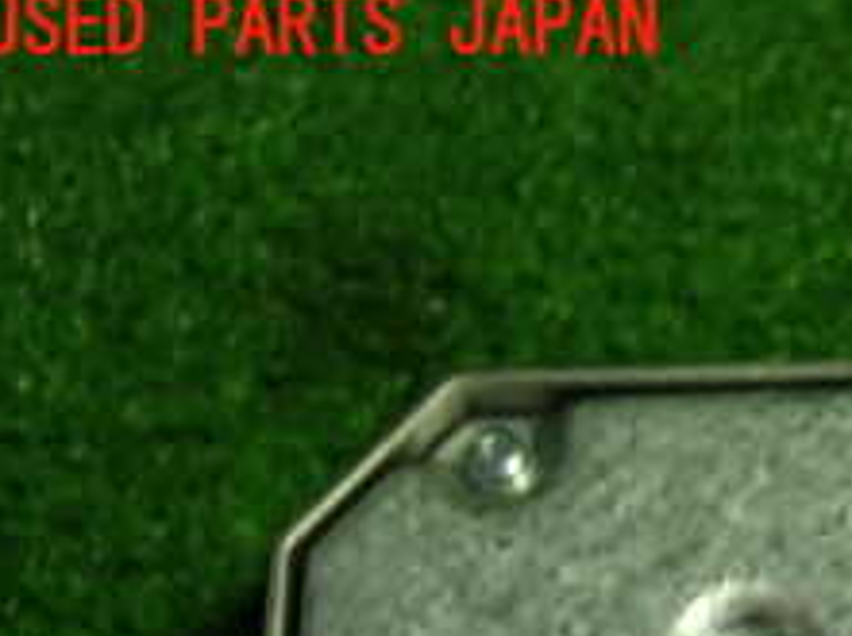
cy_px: 848
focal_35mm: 136
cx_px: 1114
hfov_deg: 14.0
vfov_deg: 10.6
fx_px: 3342
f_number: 3.2
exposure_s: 1/50
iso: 250
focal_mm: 9.01
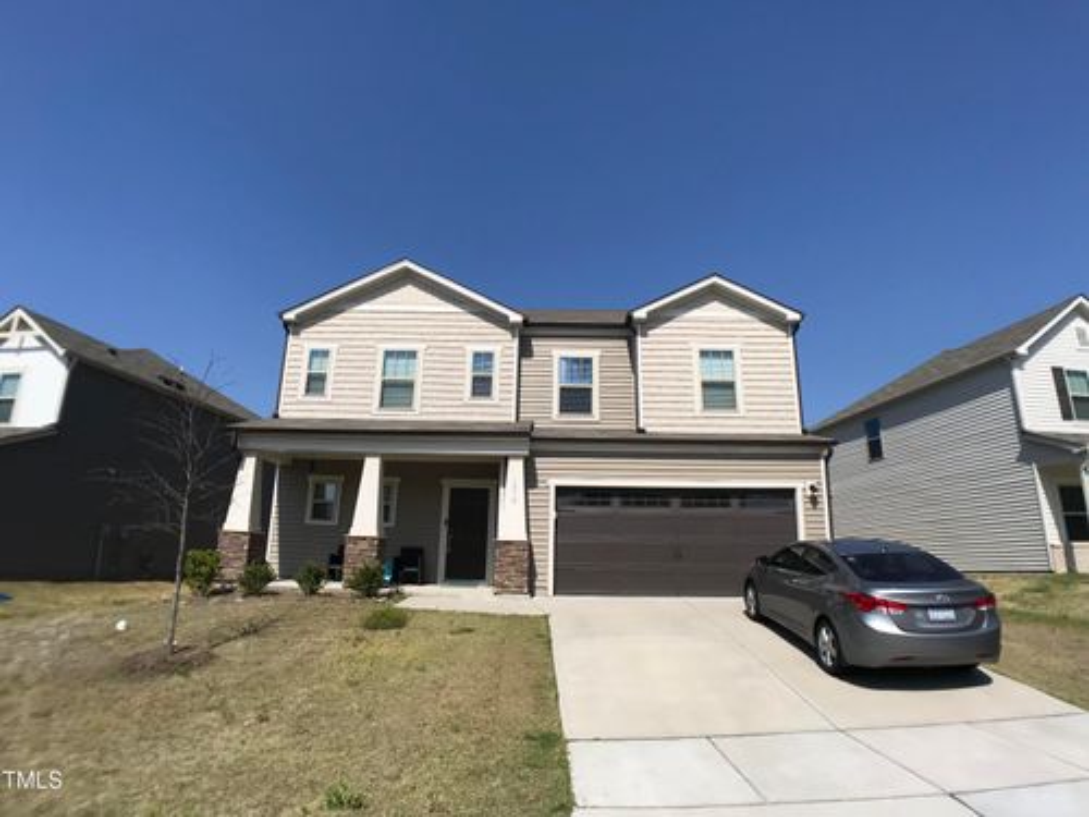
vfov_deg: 49.7
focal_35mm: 28
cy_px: 408
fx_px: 881
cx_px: 544
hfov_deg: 63.4
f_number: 1.8
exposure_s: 1/4367
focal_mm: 3.99
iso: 20
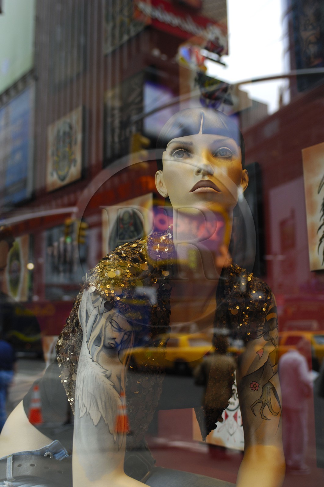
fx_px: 569
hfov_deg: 31.8
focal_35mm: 42
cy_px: 244
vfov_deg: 46.5
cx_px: 162
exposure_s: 1/160
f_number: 3.2
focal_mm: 28
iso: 200
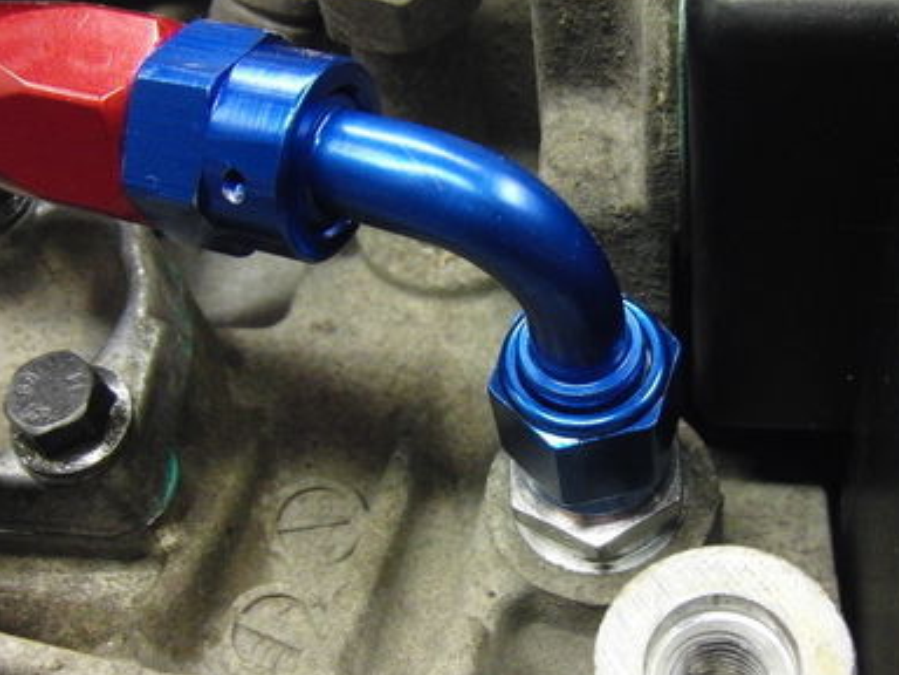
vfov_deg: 29.1
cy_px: 384
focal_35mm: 50
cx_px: 557
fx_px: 1299
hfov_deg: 38.0
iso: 640
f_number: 3.5
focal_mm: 5.2
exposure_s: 1/60
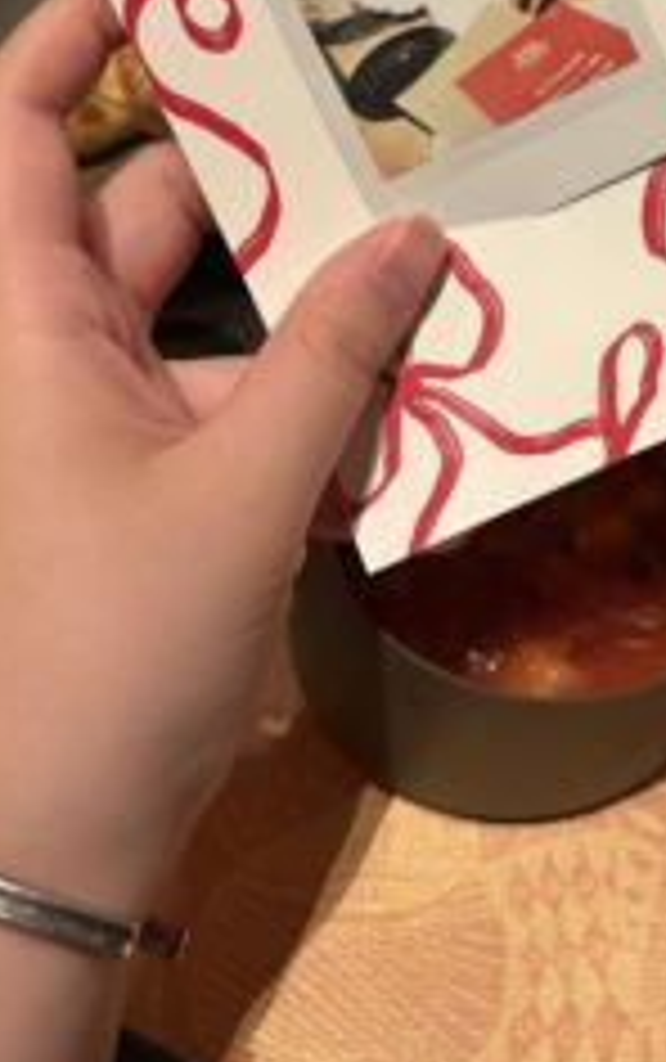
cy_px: 166
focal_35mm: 56
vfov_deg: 34.8
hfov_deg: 23.1
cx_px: 432
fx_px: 1622
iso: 500
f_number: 1.6
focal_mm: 6
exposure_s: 1/60
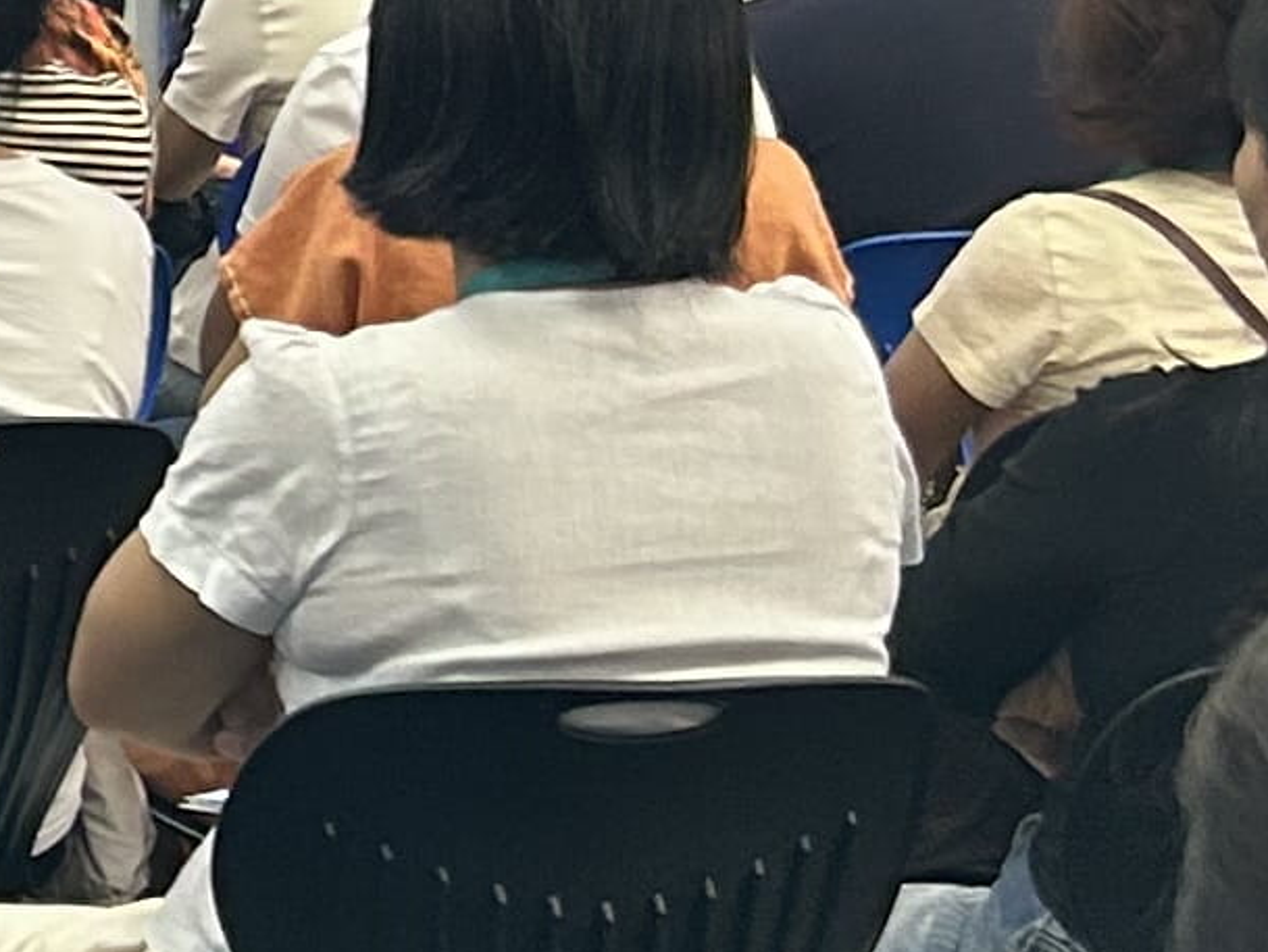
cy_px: -352
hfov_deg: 9.8
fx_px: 6302
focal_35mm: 172
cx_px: -2026
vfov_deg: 8.5
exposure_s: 1/100
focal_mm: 5.7
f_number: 1.5
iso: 100
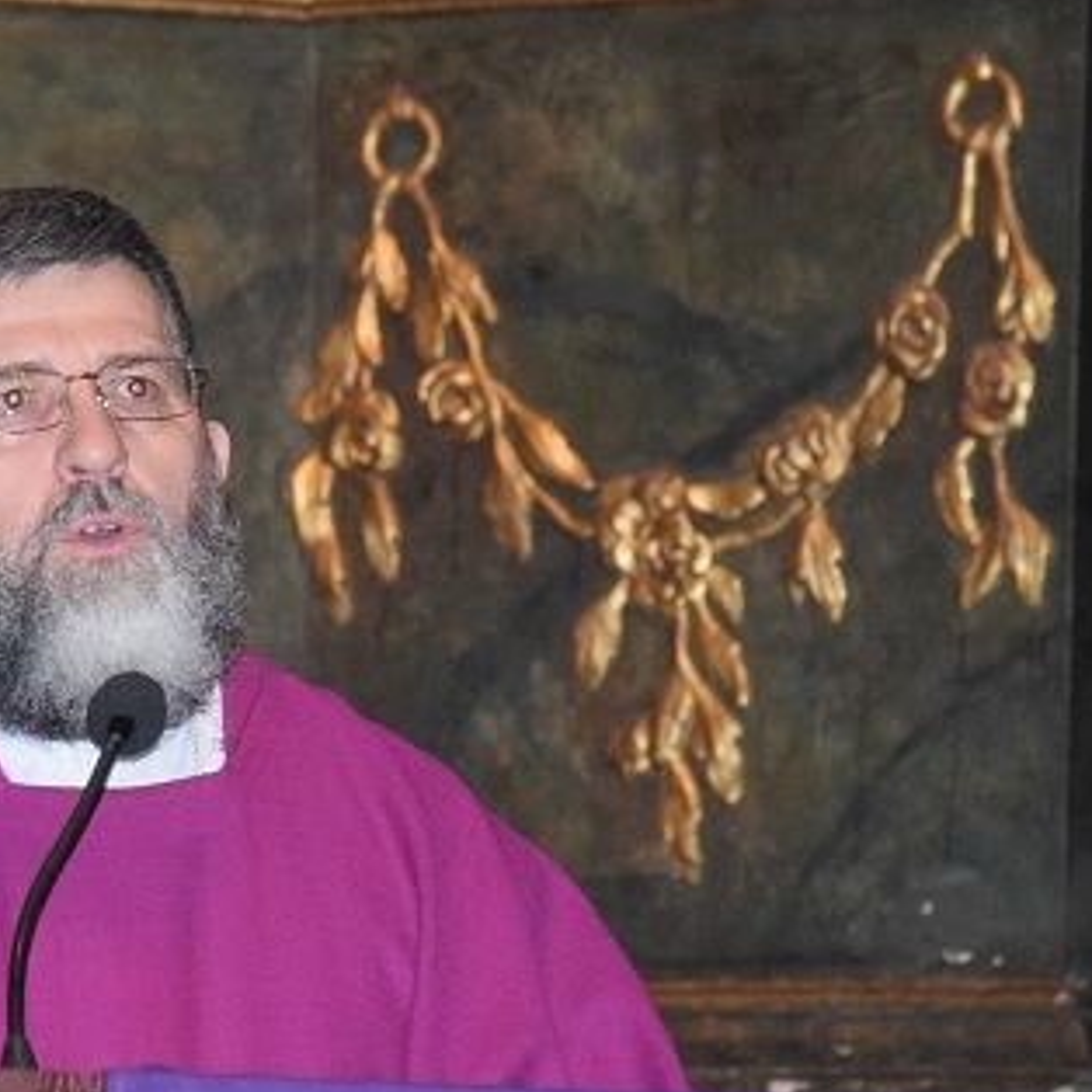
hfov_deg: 4.6
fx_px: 13713
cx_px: 226
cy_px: 706
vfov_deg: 4.6
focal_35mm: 384
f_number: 5.6
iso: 3200
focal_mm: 105
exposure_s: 1/60
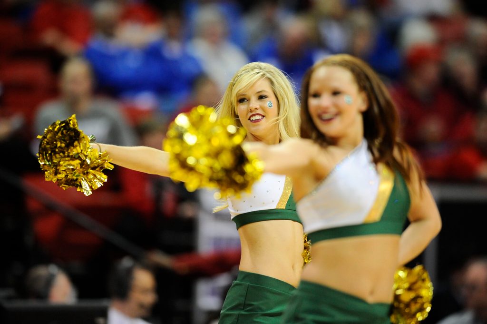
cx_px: 244
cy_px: 162
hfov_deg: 5.2
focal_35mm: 400
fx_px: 5407
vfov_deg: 3.4
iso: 3200
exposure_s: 1/1250
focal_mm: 400
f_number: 3.2
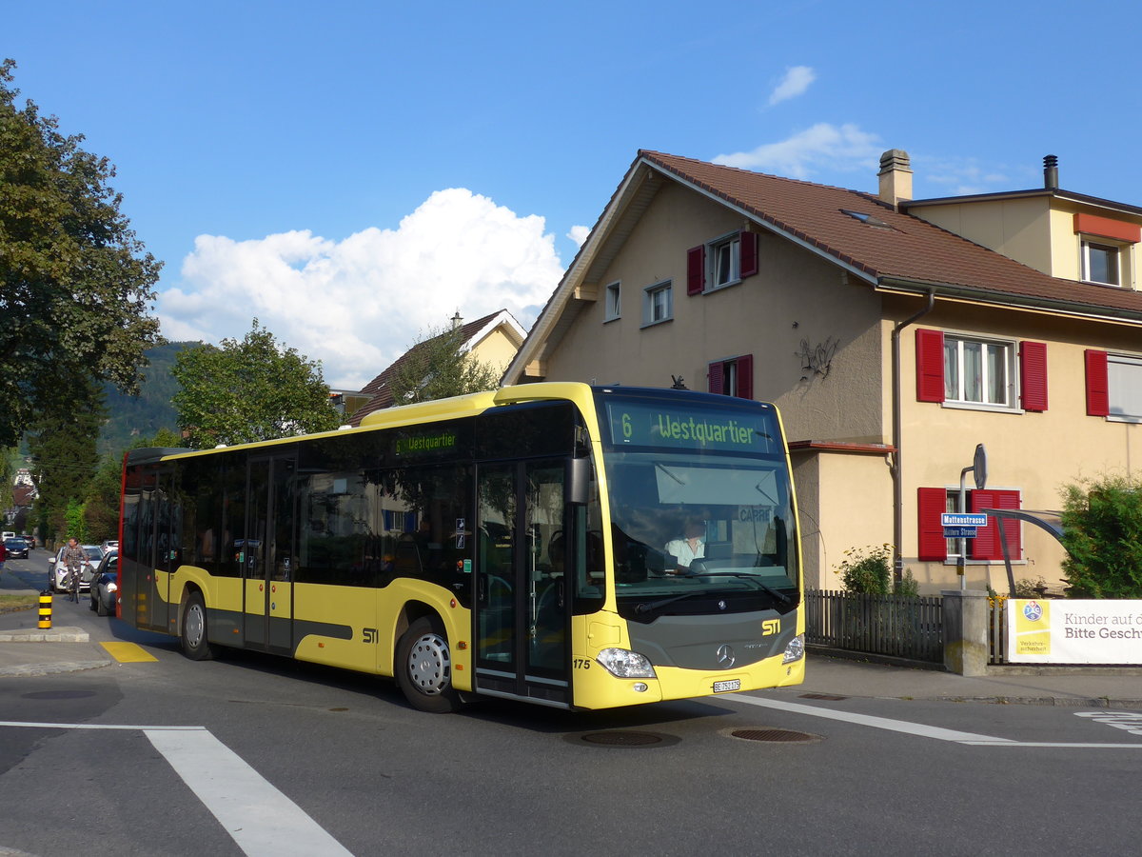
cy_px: 428
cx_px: 571
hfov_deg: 51.4
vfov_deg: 39.7
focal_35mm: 36
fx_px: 1188
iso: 80
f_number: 2.8
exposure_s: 1/1600
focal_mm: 7.5
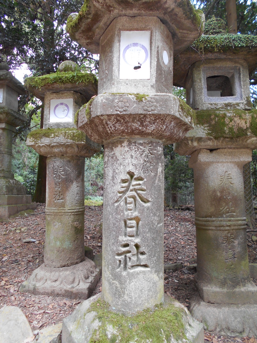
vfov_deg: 67.3
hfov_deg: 53.1
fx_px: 257
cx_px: 128
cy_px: 172
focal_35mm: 26
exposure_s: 1/30
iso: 140
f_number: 3.2
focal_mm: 4.6
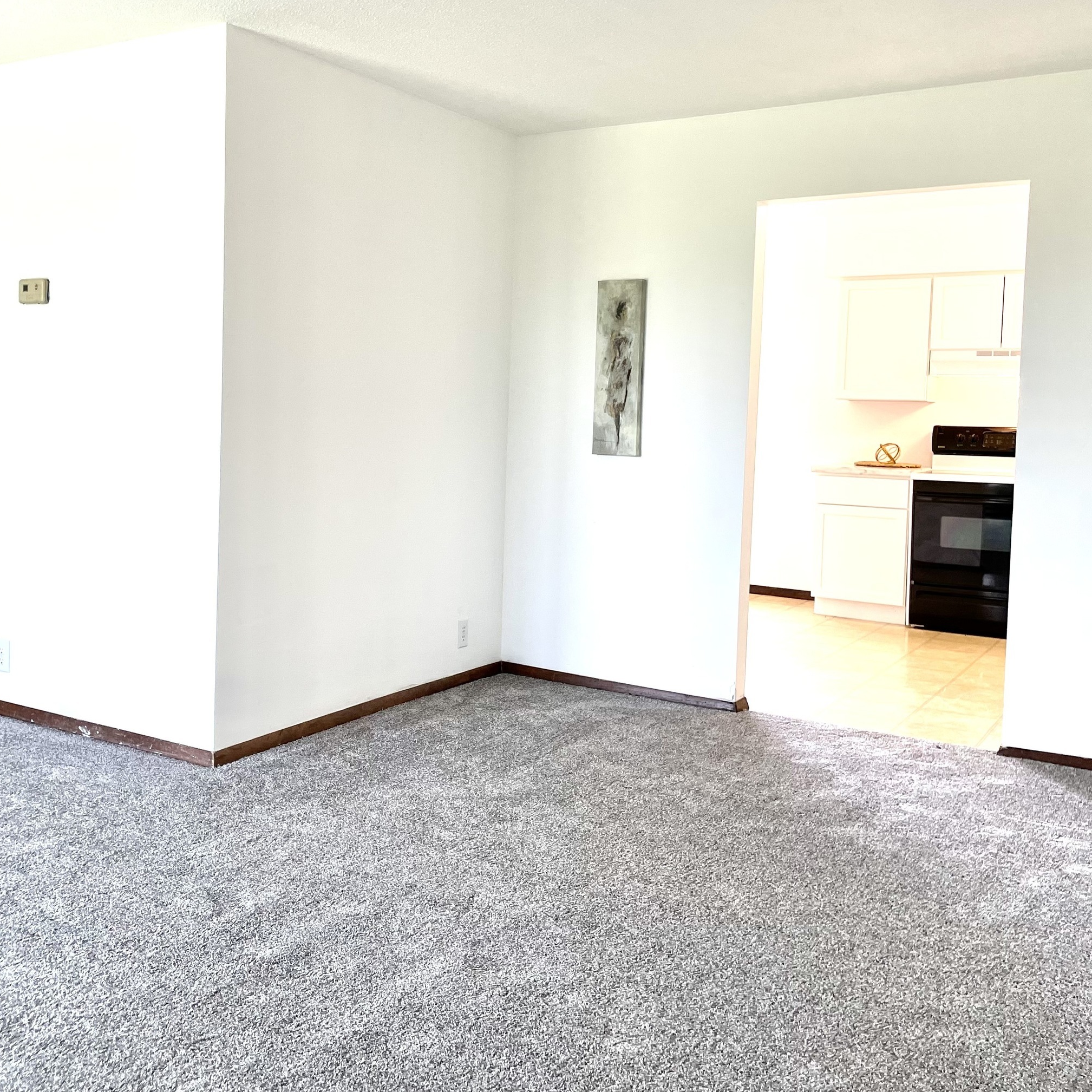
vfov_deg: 47.2
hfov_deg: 46.4
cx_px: 356
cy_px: 494
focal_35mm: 35
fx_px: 1249
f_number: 1.6
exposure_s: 1/120
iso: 80
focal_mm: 4.2
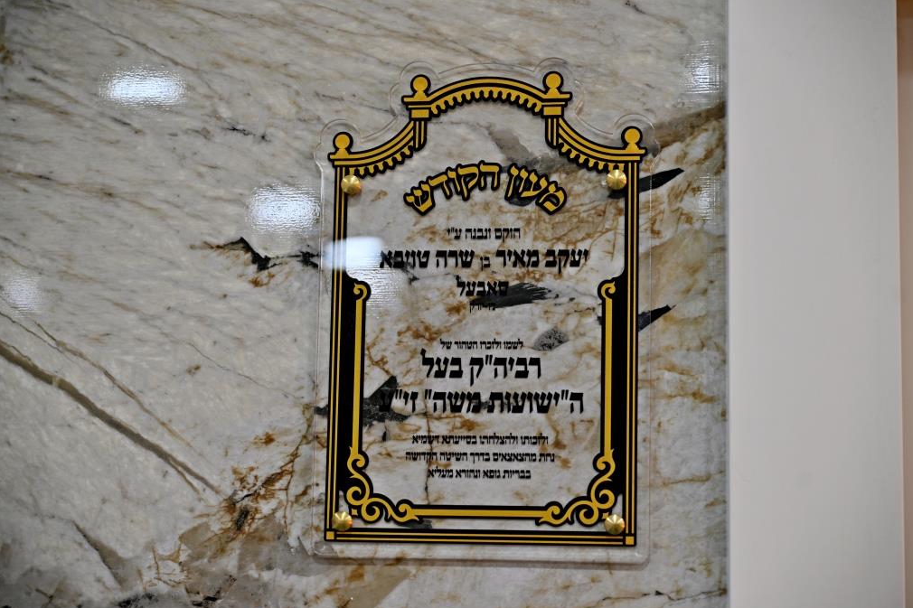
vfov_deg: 18.7
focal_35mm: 73
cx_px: 461
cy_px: 308
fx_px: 1851
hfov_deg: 27.7
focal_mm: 72
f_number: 4
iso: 320
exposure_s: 1/200
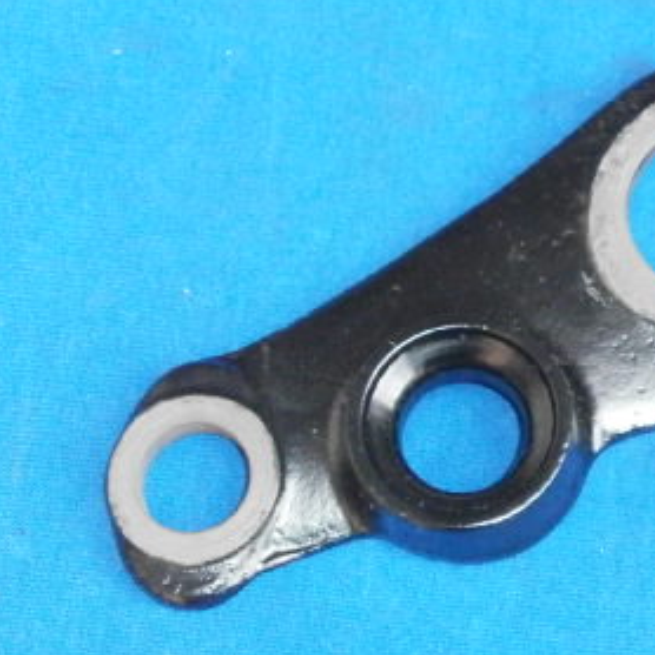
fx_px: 2312
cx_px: 690
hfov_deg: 15.7
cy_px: 365
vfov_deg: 16.1
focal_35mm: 108
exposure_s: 1/200
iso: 800
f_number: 4.1
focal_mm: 9.4
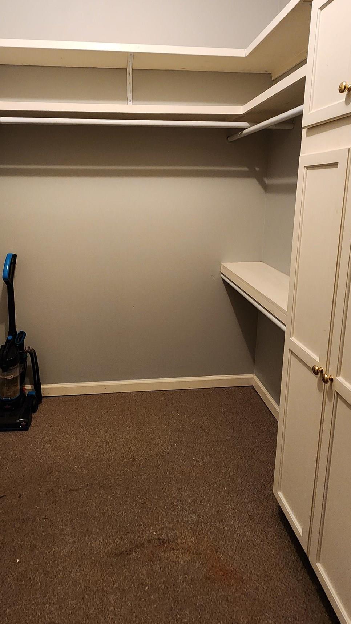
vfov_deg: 88.6
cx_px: 151
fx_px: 314
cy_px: 255
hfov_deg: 58.1
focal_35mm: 19
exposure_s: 1/30
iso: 500
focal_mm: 2.2
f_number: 2.2
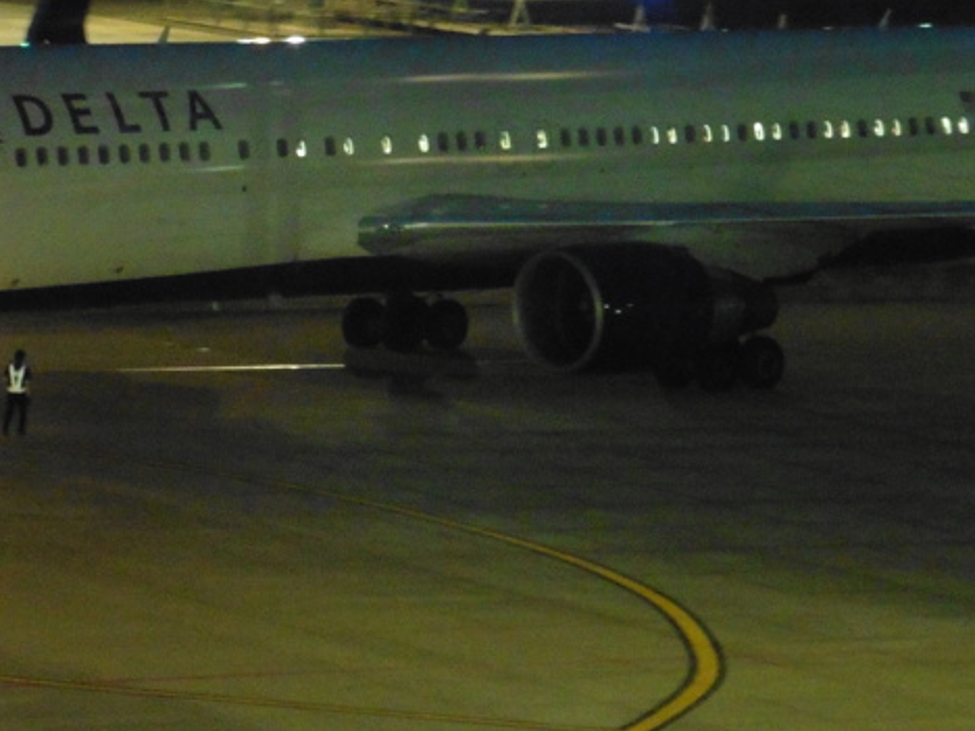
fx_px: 8450
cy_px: 92
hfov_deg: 6.6
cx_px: 462
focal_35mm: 300
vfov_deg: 5.0
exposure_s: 1/4
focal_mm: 24.4
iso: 1000
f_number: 5.4
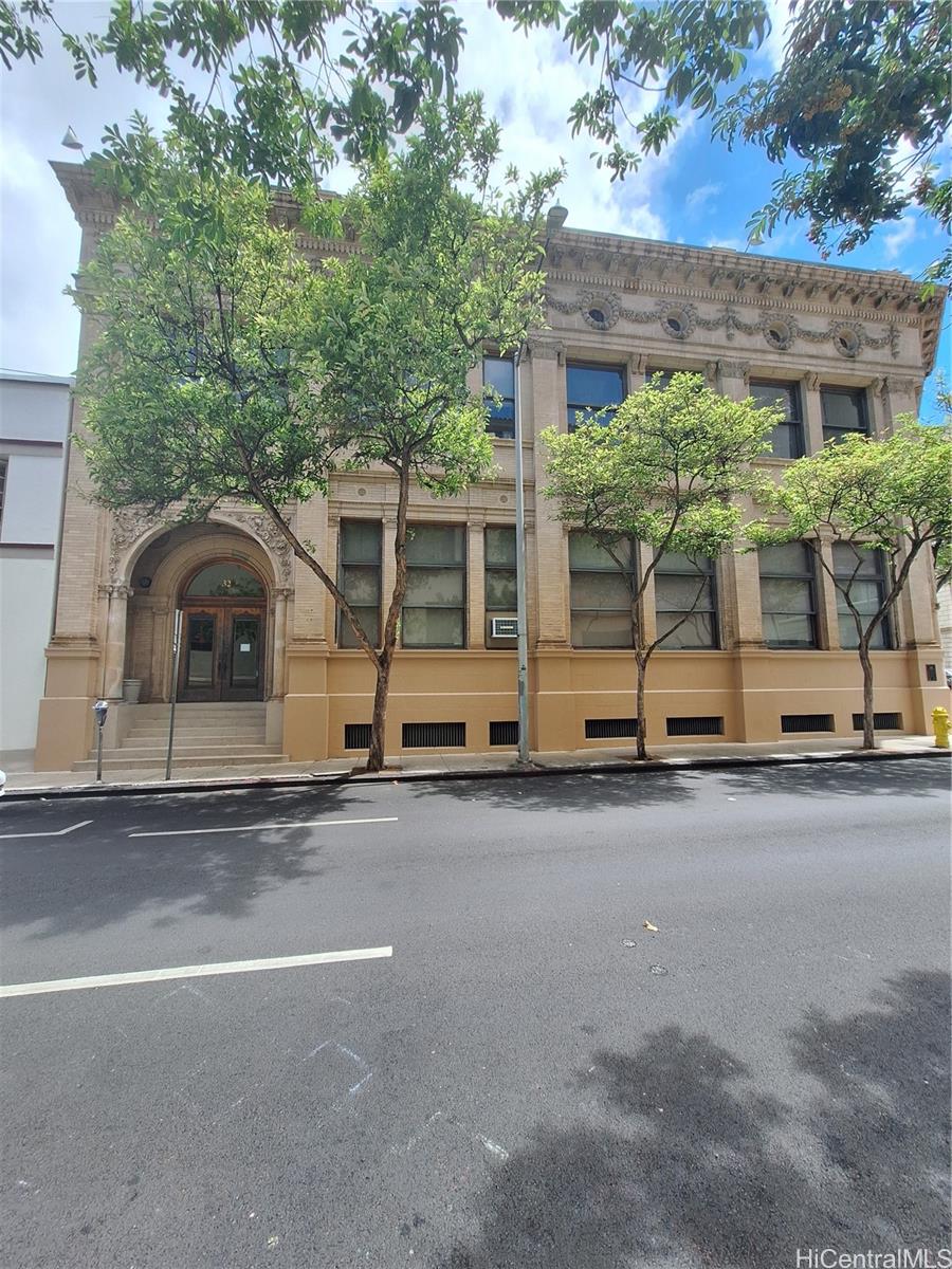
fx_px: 477
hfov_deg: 89.9
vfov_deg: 106.2
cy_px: 634
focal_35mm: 13
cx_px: 476
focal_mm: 1.74
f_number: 2.2
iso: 40
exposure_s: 1/806
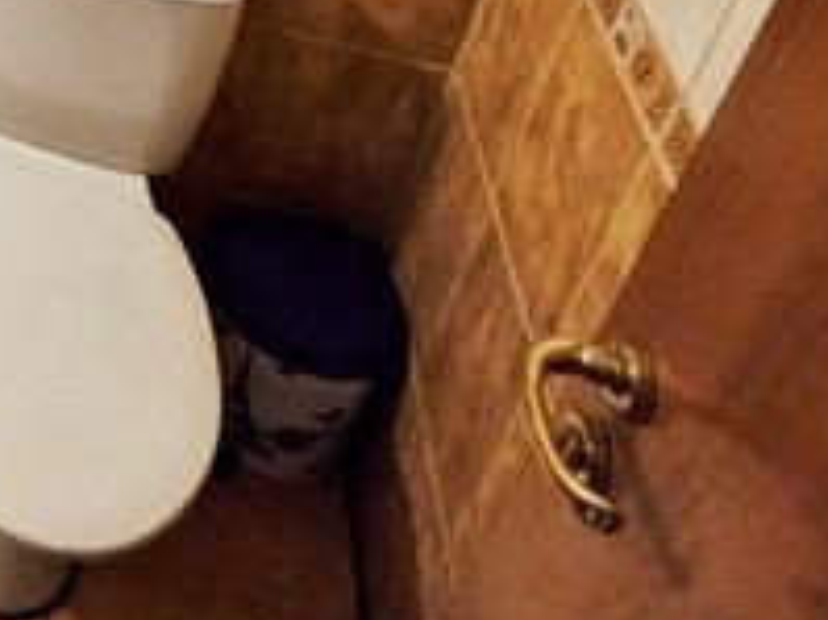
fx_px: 1100
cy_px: -391
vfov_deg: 23.0
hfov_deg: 27.1
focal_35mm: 46
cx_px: -447
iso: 400
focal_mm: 1.7
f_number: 2.2
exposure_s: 1/50
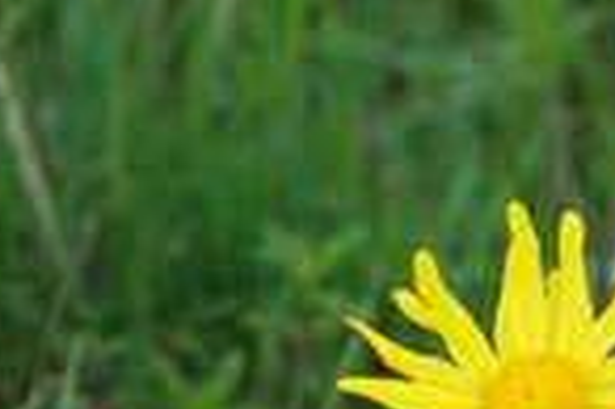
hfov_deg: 7.4
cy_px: 426
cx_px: 539
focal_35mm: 277
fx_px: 4727
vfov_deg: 4.9
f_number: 5
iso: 400
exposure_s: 1/400
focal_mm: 60
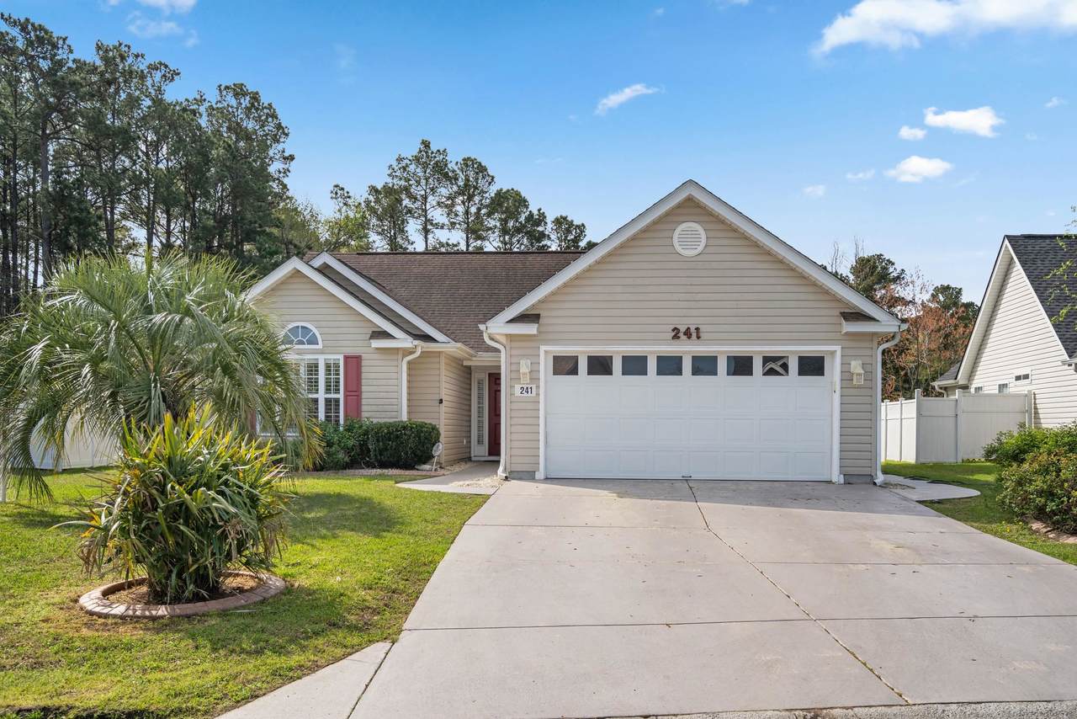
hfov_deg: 60.3
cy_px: 360
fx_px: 928
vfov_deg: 42.3
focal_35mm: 31
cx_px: 538
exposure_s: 1/1000
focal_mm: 31
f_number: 8
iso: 250
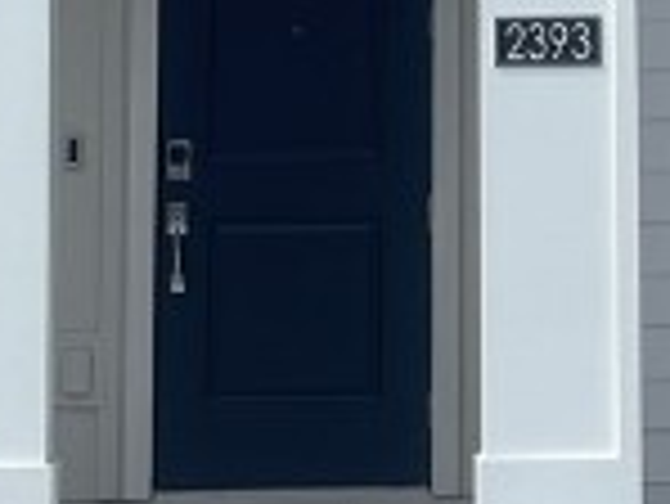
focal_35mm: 172
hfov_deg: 11.4
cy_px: -328
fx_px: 3332
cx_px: 580
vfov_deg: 8.4
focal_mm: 5.1
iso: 32
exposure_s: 1/4902
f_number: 1.6
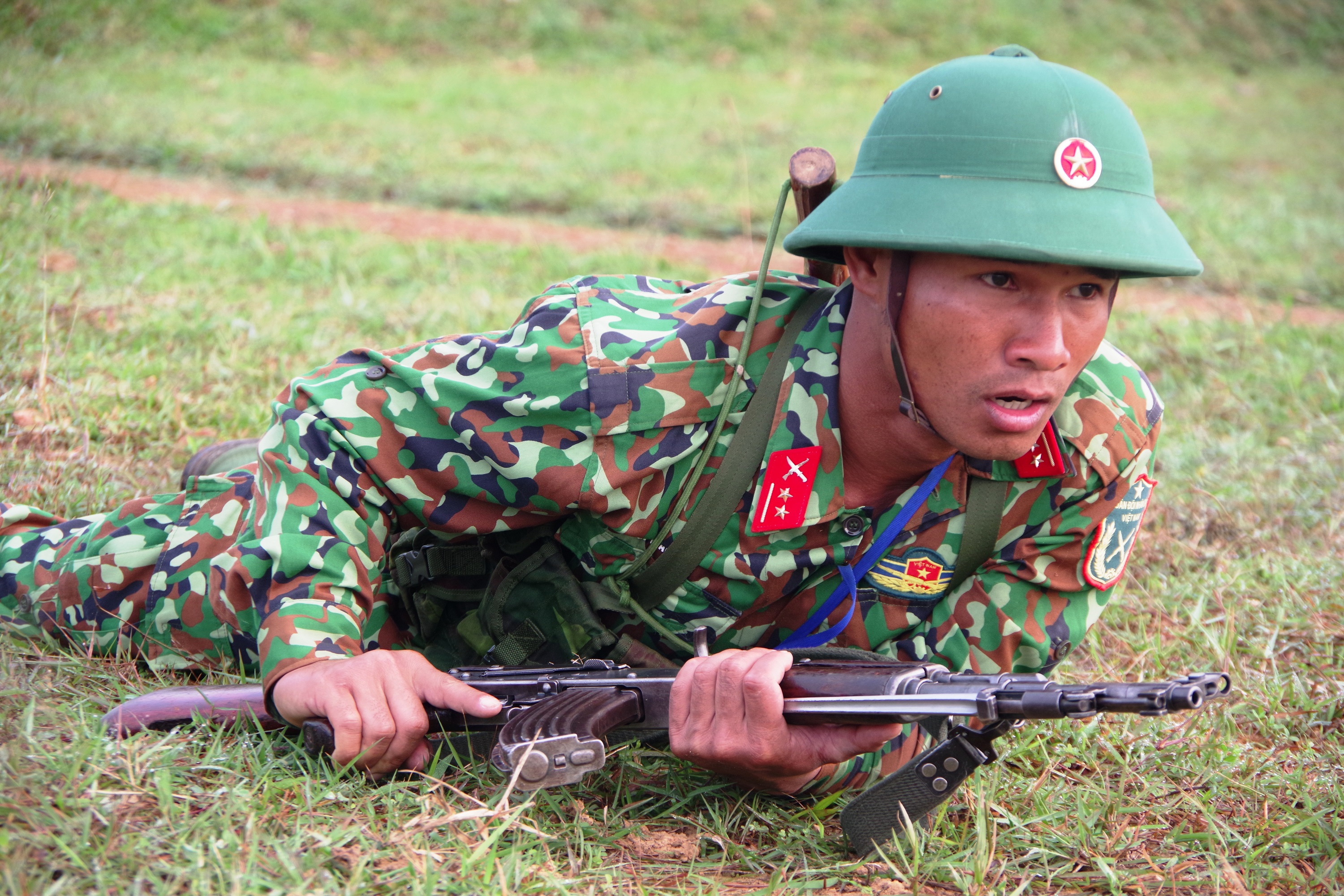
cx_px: 672
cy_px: 448
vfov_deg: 10.4
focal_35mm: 132
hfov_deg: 15.5
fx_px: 4928
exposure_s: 1/320
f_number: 6.3
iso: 800
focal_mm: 88
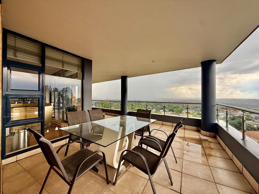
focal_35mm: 14
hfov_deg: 102.1
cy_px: 97
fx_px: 105
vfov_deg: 85.7
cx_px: 130
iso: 50
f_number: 2.2
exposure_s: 1/226
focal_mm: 2.22
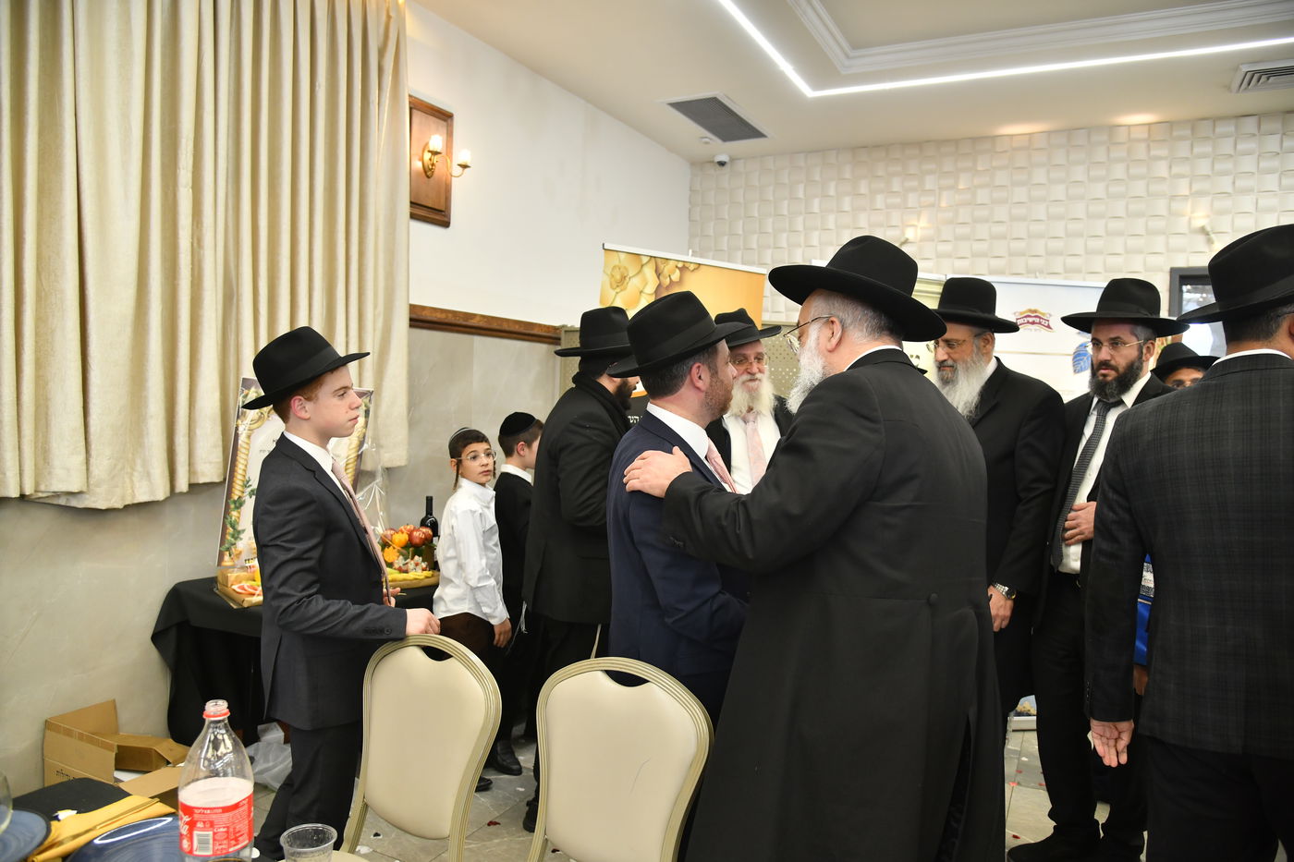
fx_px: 863
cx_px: 647
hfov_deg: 73.8
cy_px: 431
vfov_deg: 53.1
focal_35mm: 24
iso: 1000
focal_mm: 24
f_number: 5
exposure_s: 1/200
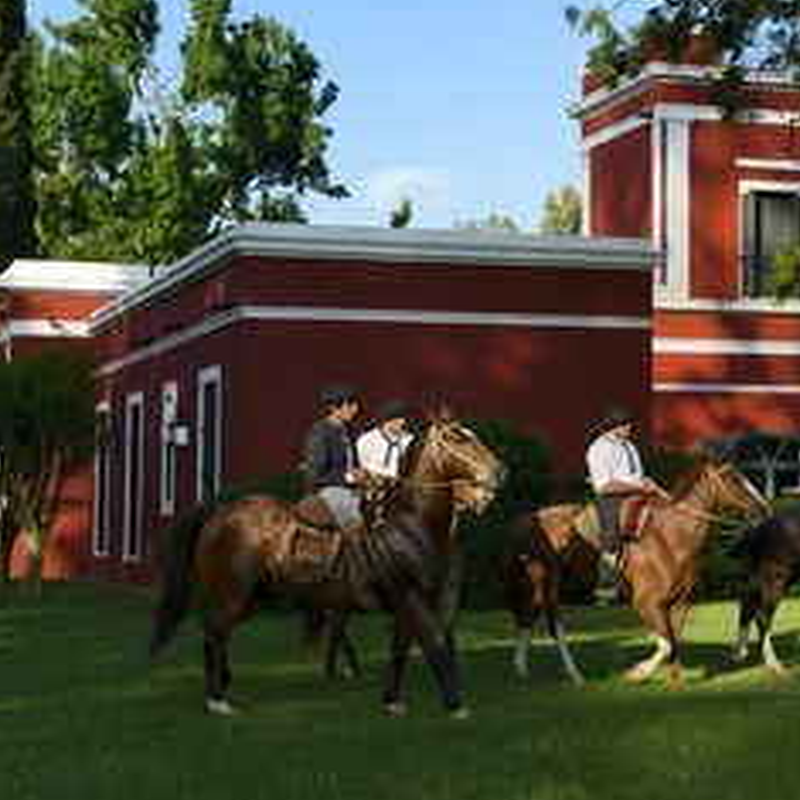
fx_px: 2379
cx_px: 701
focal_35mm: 91
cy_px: 351
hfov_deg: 18.8
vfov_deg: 19.1
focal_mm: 60
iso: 200
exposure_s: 1/160
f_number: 9
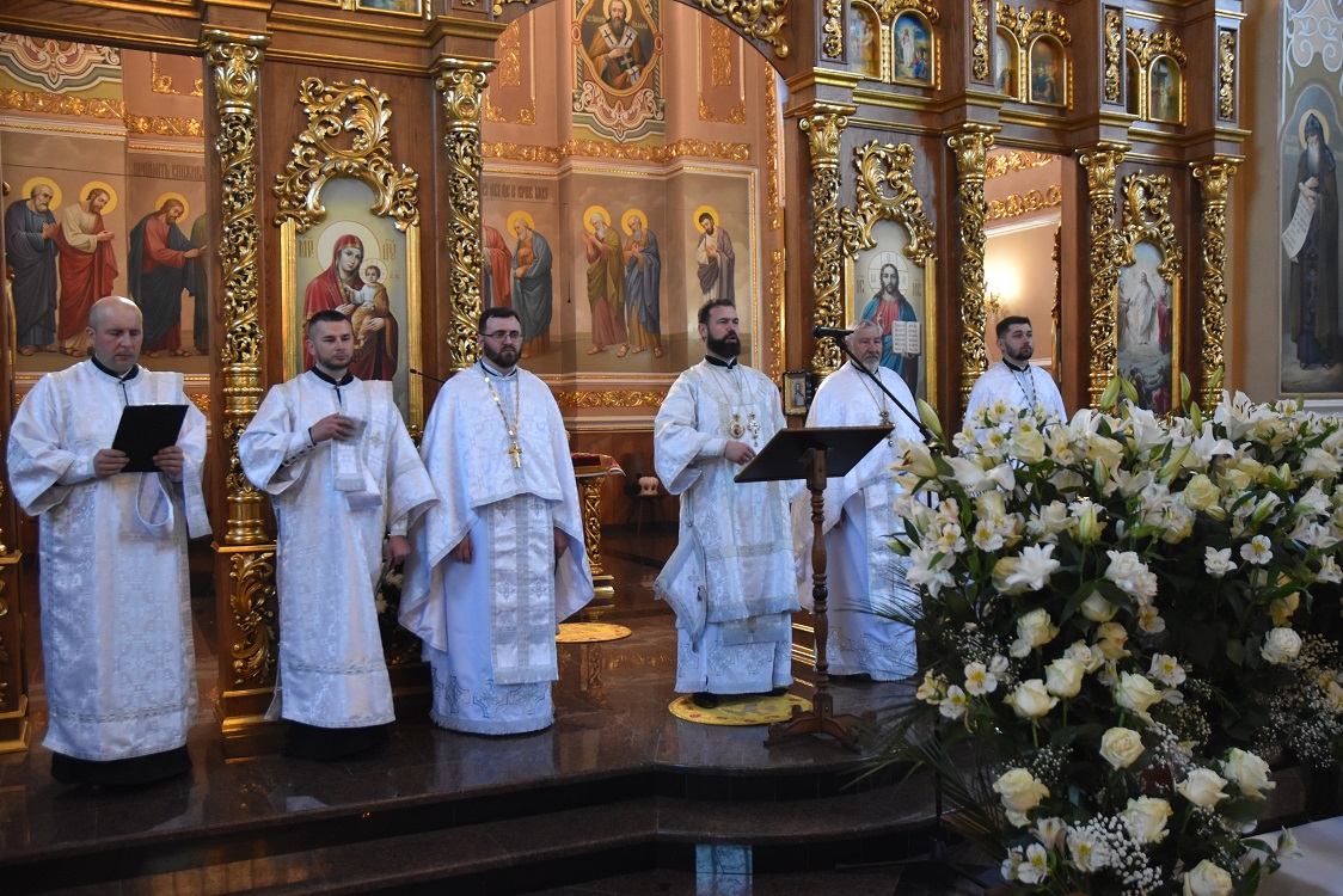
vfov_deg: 40.0
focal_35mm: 33
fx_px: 1231
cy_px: 448
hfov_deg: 57.2
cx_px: 672
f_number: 3.5
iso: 1600
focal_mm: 22
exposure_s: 1/125
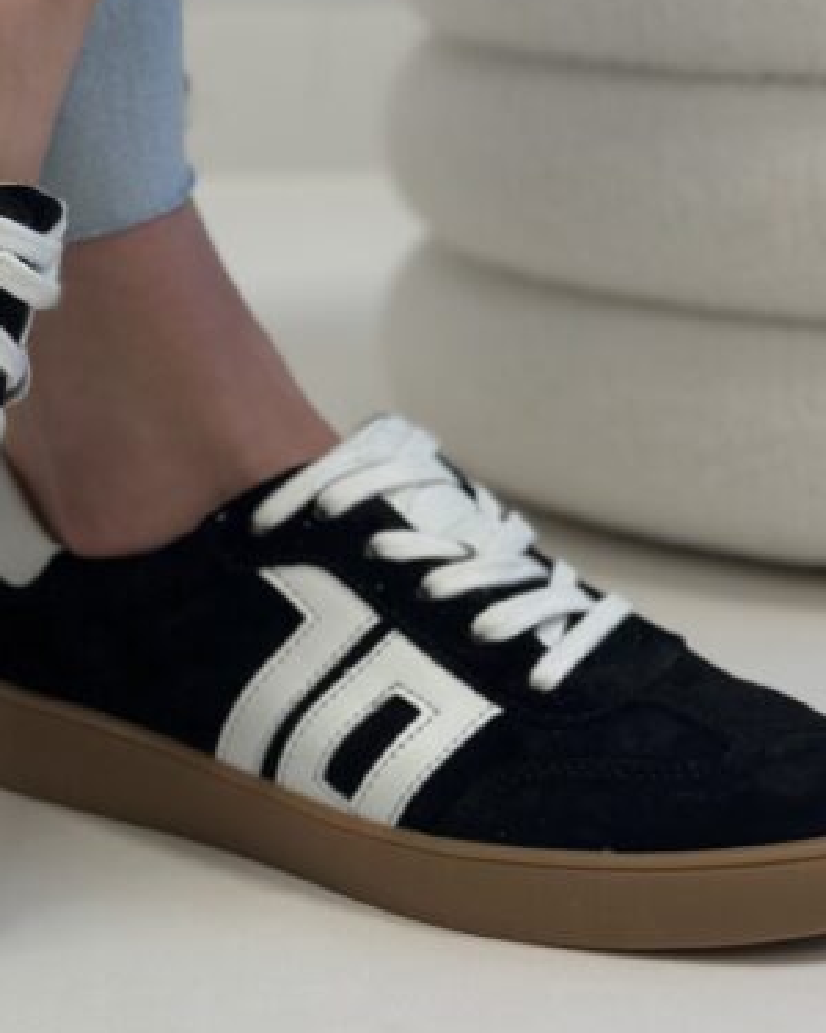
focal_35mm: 100
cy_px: 179
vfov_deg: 19.0
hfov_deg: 15.3
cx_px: 204
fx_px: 3056
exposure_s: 1/100
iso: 100
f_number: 1.78
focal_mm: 6.86
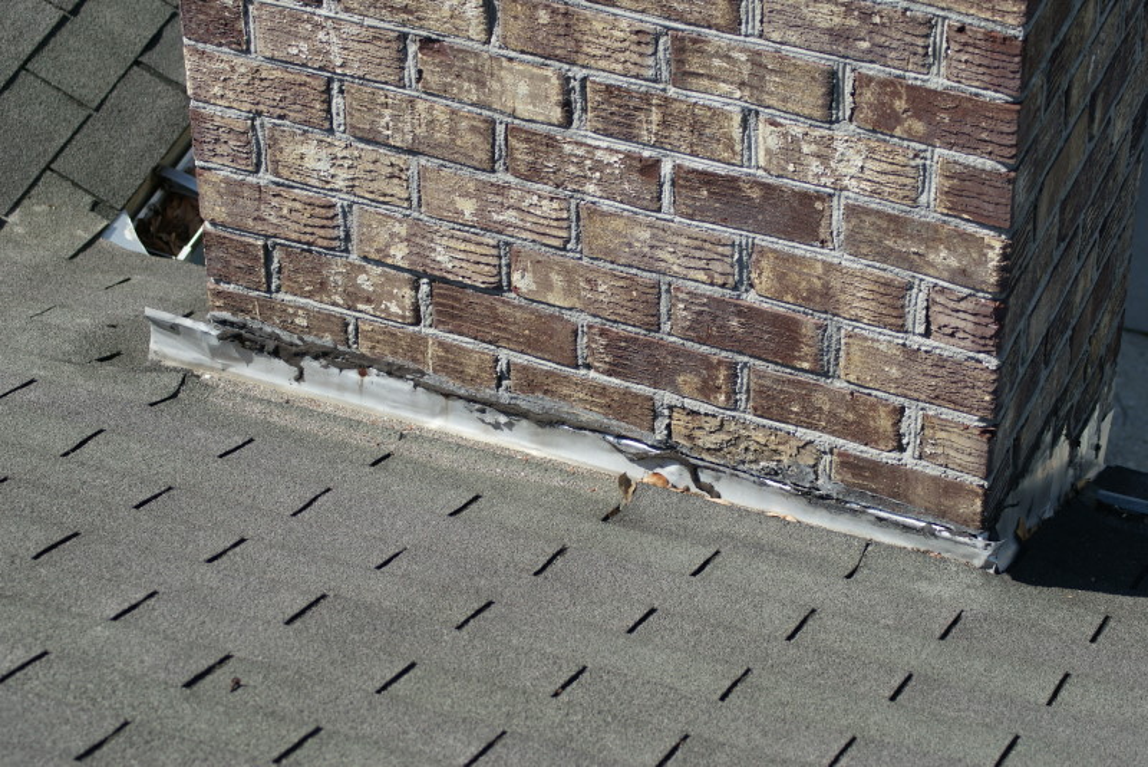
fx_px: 3349
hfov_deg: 19.4
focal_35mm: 105
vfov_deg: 13.1
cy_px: 384
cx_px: 574
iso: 100
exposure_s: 1/500
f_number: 5.6
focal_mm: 70
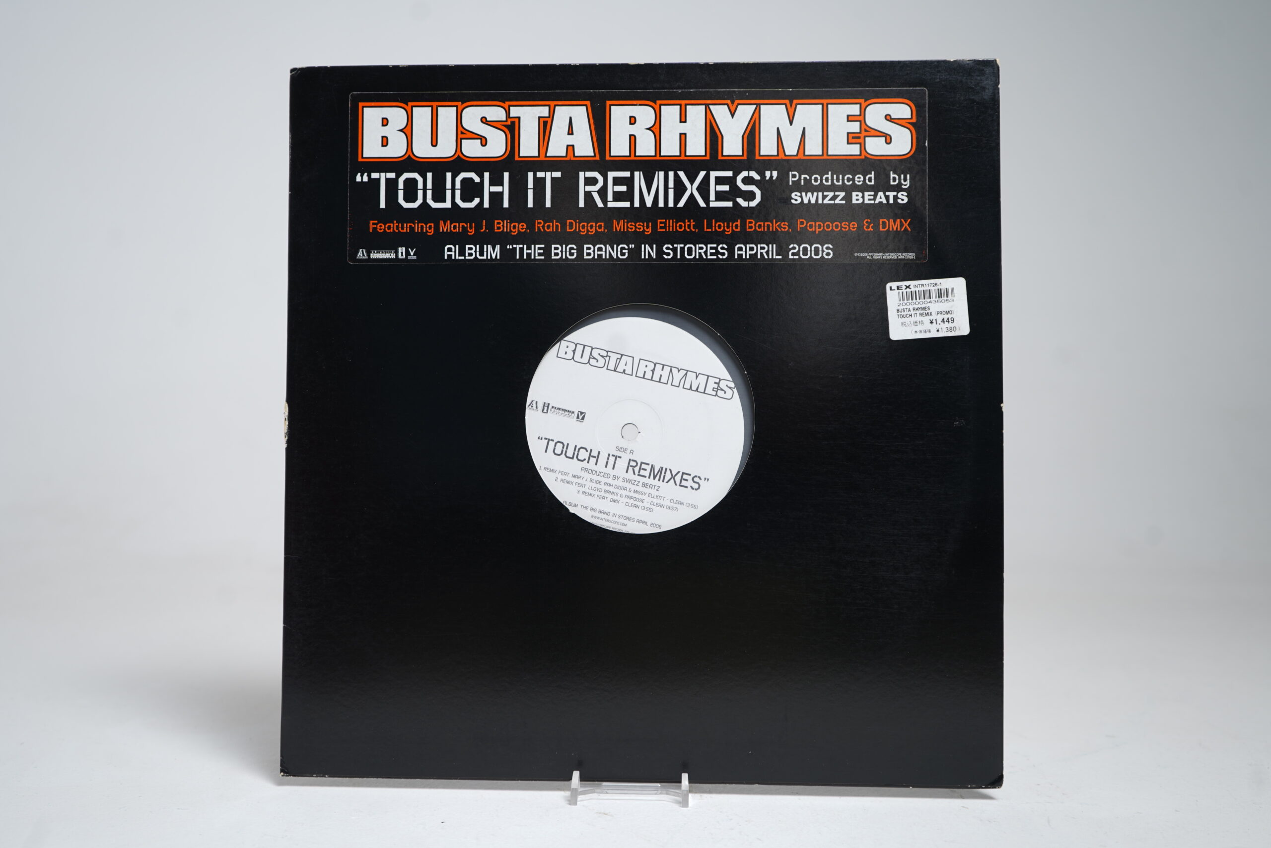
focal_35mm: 33
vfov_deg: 40.0
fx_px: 1165
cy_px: 424
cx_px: 636
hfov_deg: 57.2
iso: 64
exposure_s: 1/6
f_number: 5
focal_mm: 33
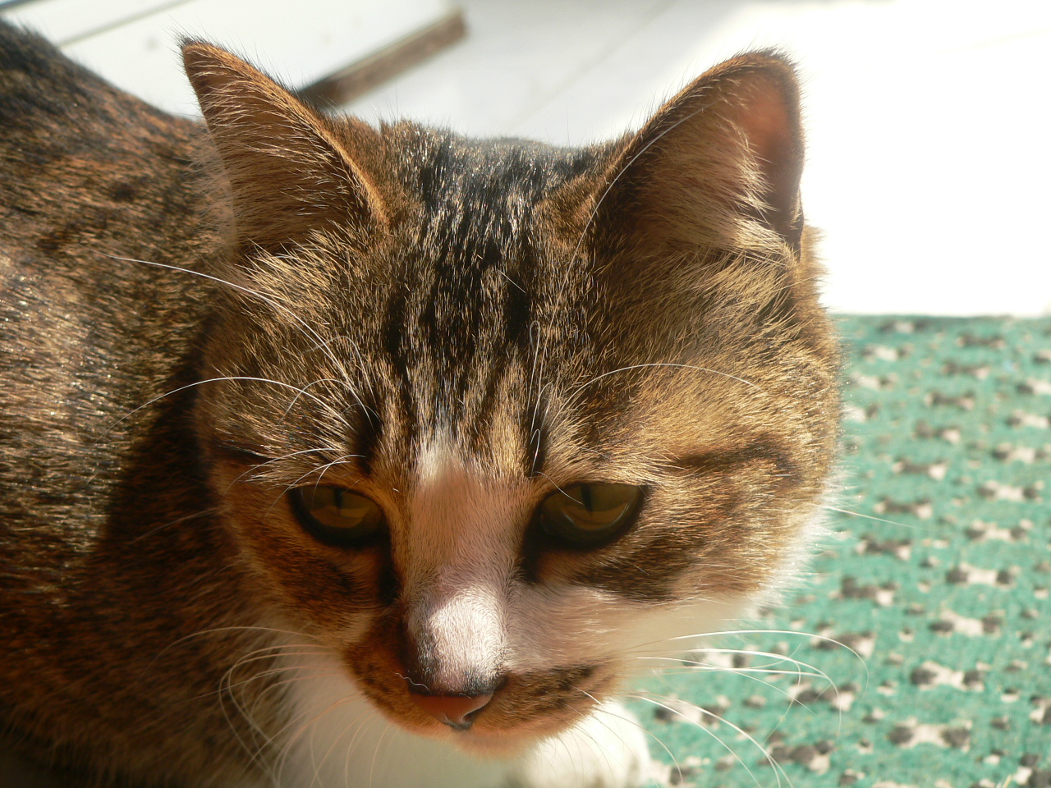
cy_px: 394
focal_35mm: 64
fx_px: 1943
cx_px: 526
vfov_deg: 22.9
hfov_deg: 30.3
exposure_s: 1/125
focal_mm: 10.7
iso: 80
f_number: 4
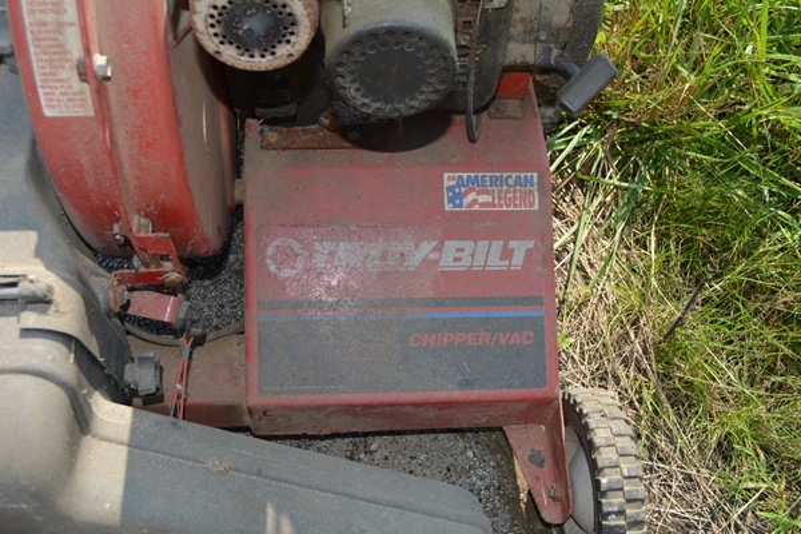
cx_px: 400
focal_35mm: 36
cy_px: 267
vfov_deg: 36.9
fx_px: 801
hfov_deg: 53.1
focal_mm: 24
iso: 100
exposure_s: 1/200
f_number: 5.6
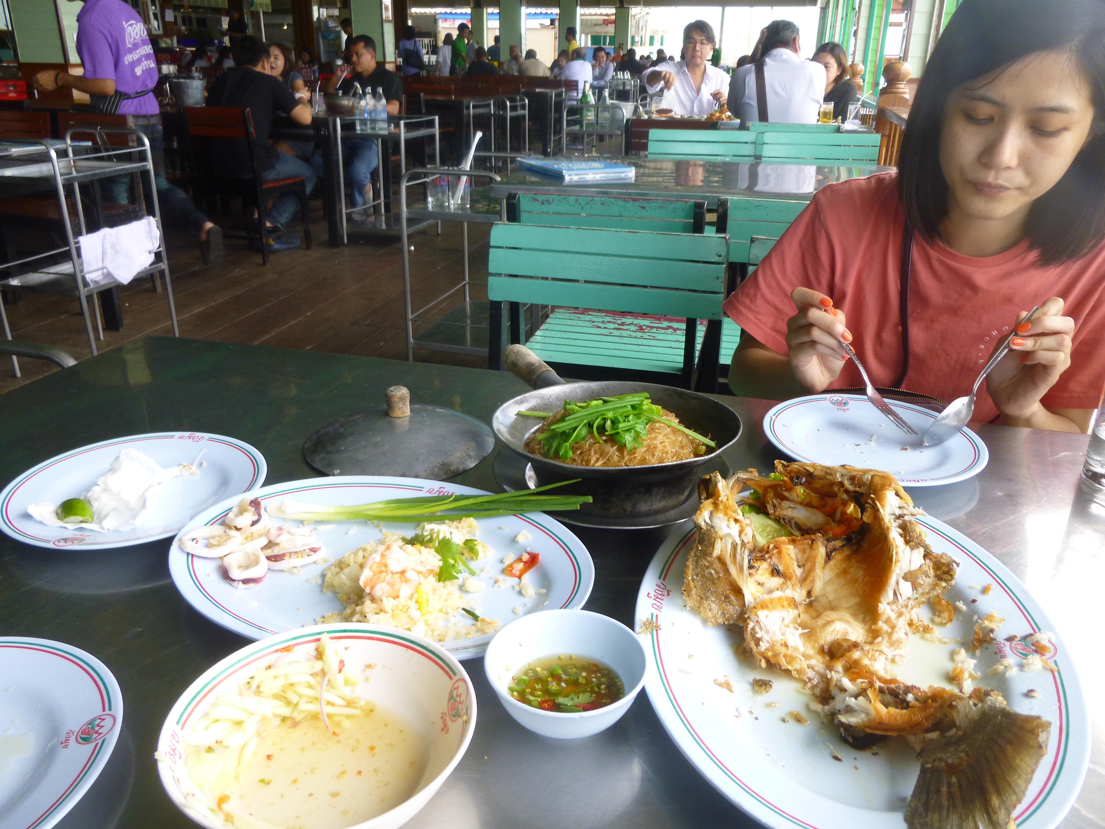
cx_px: 552
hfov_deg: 69.4
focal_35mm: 25
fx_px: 798
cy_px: 414
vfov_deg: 54.9
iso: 100
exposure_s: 1/100
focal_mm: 4.5
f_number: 3.1
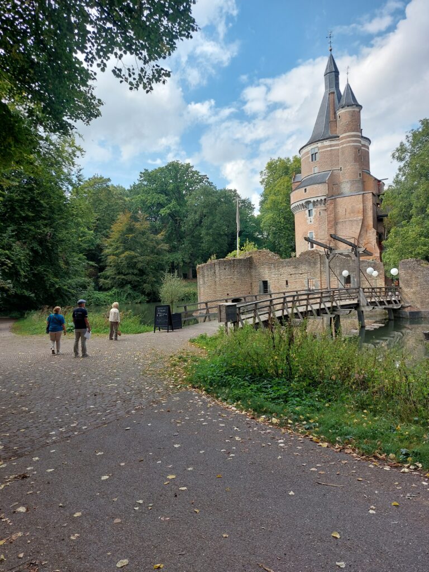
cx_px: 214
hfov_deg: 54.9
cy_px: 286
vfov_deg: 69.4
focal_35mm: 25
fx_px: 413
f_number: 1.8
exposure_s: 1/406
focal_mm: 5.23
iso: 25
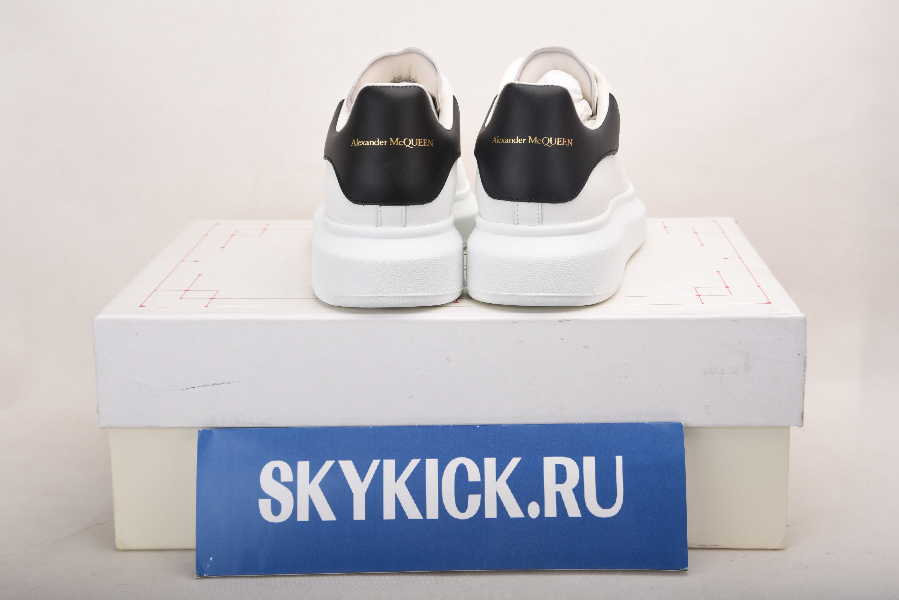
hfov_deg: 23.6
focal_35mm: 86
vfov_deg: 15.9
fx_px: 2148
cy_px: 300
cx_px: 450
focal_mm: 86
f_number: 9
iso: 100
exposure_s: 1/200
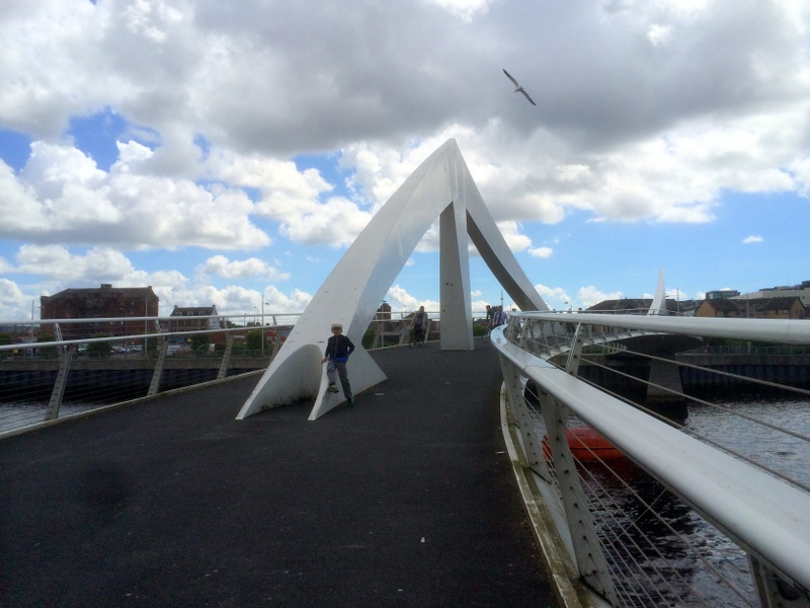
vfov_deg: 46.8
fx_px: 702
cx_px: 405
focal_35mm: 30
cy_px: 304
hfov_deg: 60.0
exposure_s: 1/3731
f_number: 2.2
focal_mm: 4.12
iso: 32
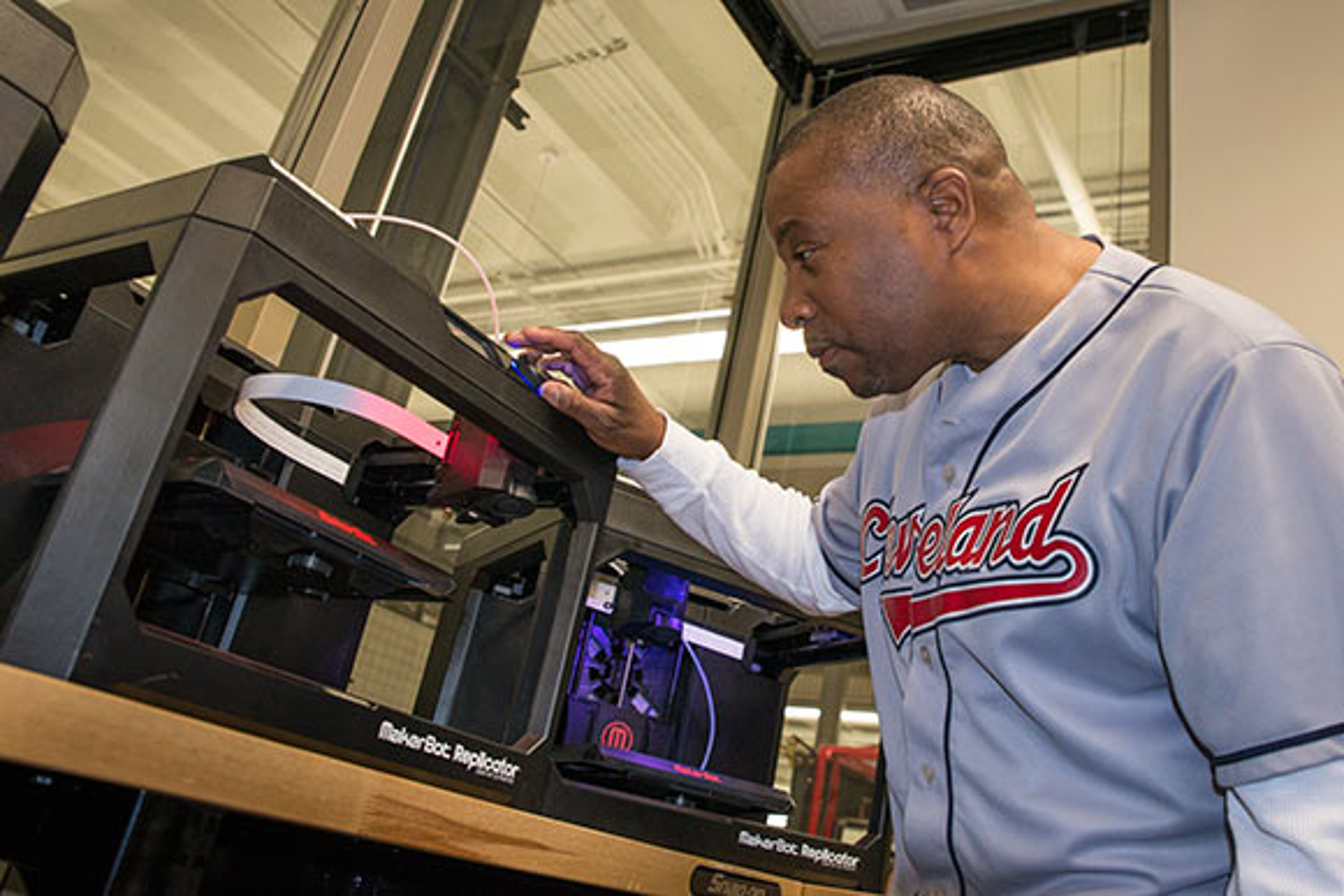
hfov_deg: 73.7
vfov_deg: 53.2
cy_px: 448
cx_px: 672
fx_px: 896
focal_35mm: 24
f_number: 5.6
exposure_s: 1/180
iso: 1100
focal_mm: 24
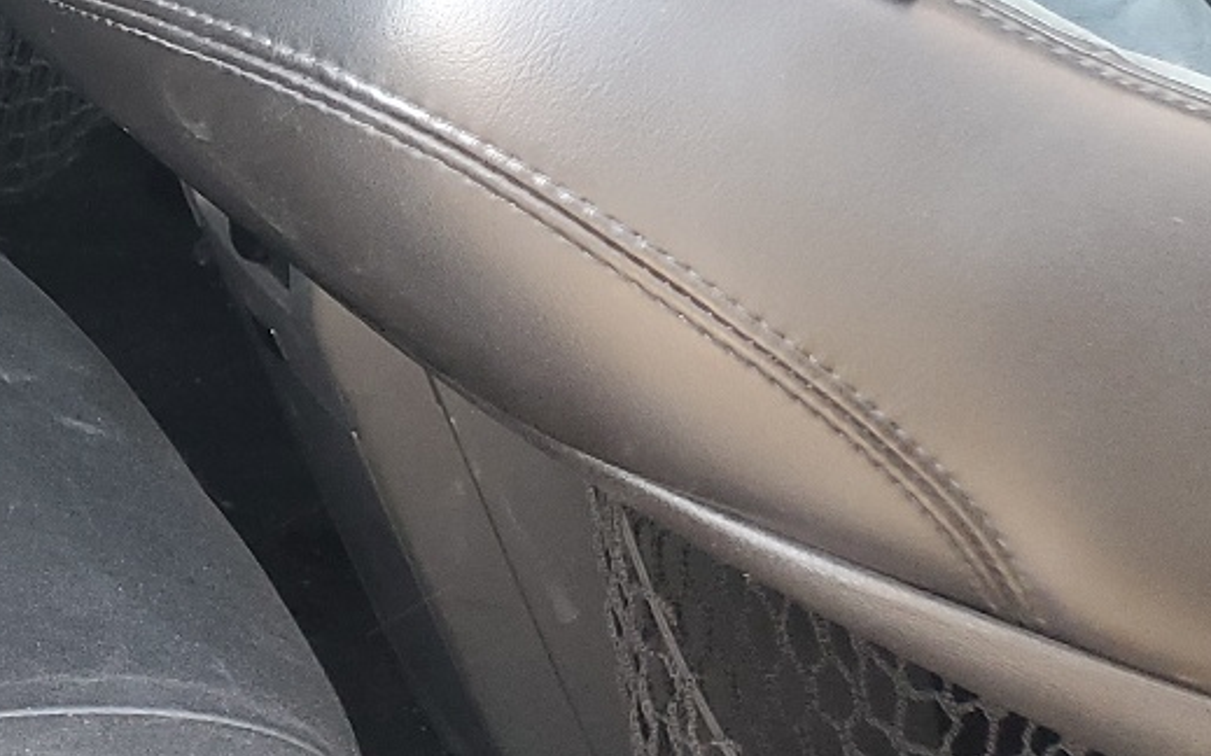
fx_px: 2804
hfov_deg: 21.2
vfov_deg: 14.6
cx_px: -520
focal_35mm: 85
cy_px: -247
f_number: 1.5
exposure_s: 1/120
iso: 98
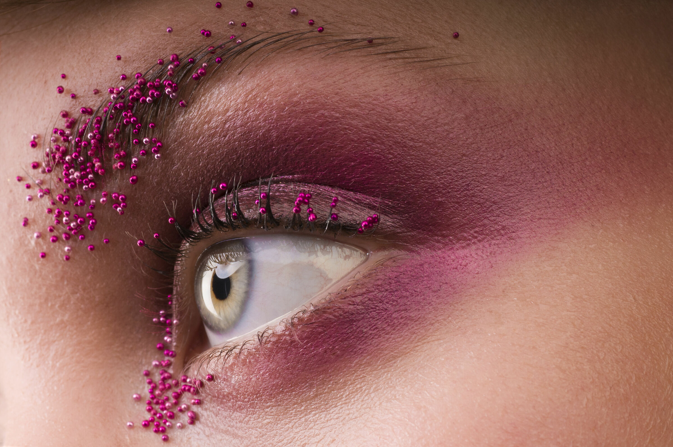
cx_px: 336
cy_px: 224
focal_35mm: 135
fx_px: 2521
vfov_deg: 10.1
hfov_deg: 15.2
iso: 200
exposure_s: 1/250
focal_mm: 90
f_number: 18
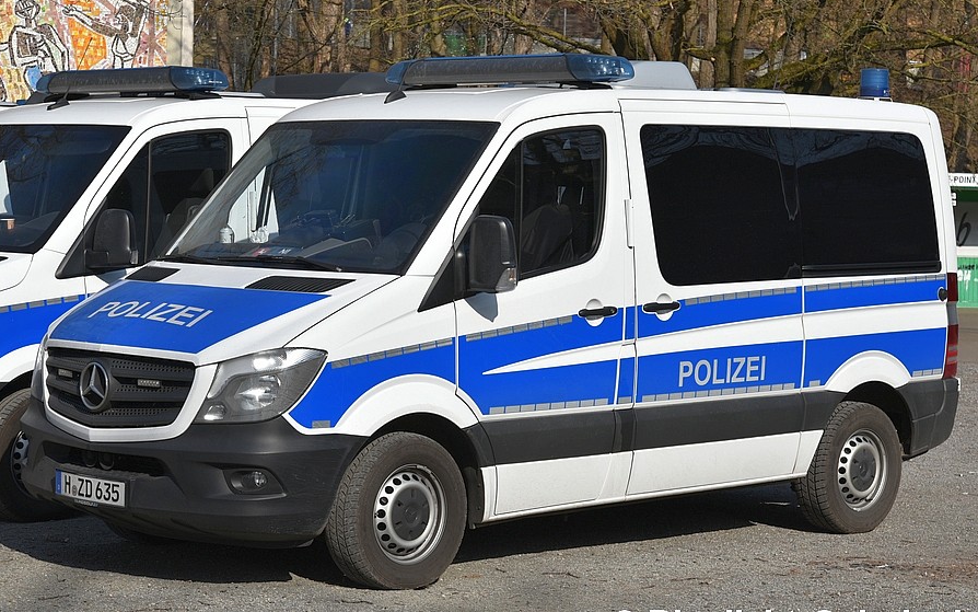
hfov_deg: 25.8
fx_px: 2133
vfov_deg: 16.3
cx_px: 491
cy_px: 311
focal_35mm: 80
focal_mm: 78
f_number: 10
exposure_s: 1/400
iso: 200
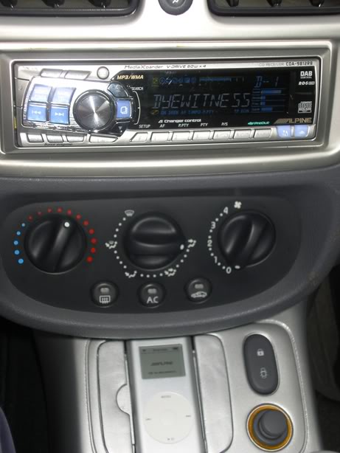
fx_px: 1008
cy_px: 226
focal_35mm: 77
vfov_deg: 25.3
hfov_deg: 19.2
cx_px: 170
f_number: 4.1
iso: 50
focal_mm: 11.8
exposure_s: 1/100
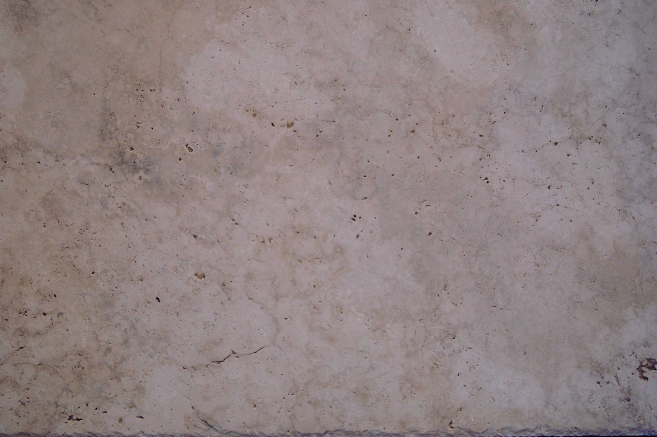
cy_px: 218
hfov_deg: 31.9
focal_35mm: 63
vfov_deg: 21.5
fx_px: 1149
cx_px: 328
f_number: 5.3
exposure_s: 1/100
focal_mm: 42
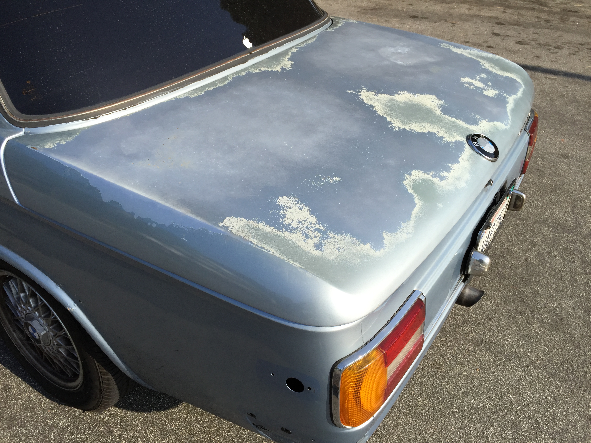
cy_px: 222
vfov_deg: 48.2
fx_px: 495
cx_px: 296
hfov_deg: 61.7
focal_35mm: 29
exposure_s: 1/1412
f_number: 2.2
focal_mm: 4.15
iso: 32
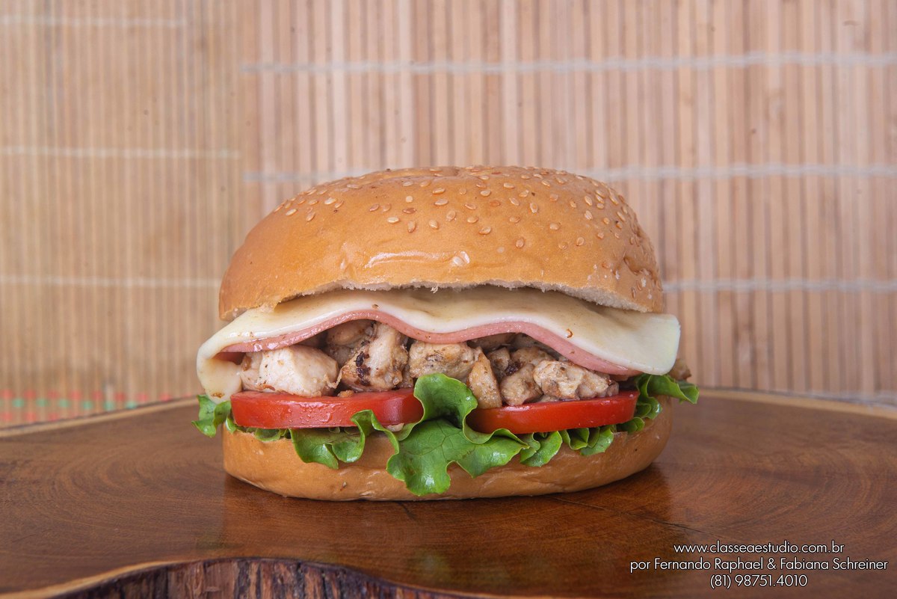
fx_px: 1745
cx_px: 448
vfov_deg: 19.5
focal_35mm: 70
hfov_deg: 28.8
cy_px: 300
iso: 200
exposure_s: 1/160
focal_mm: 70
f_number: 11
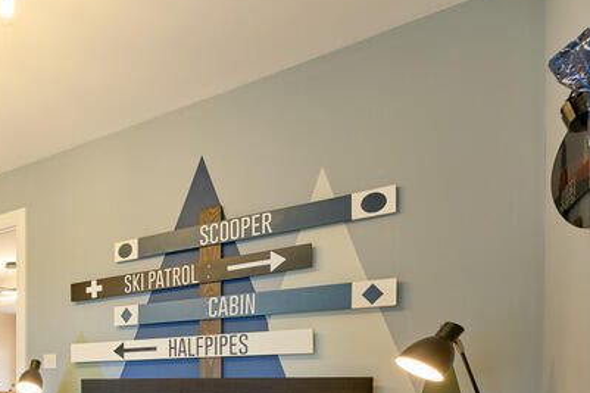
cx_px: -37
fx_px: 491
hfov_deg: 47.6
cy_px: 376
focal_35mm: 30
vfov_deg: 39.4
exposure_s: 1/2.5
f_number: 10
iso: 100
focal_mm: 14
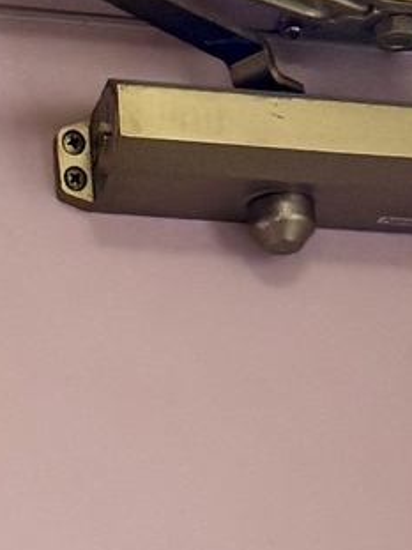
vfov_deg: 8.8
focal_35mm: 178
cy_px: 1737
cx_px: 292
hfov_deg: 8.3
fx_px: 2827
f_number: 1.78
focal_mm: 6.76
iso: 200
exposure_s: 1/60
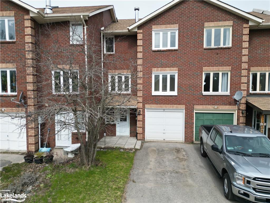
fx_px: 187
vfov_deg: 56.8
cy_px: 102
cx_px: 135
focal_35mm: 24
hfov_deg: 71.6
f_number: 1.7
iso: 200
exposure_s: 1/2500
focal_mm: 6.72
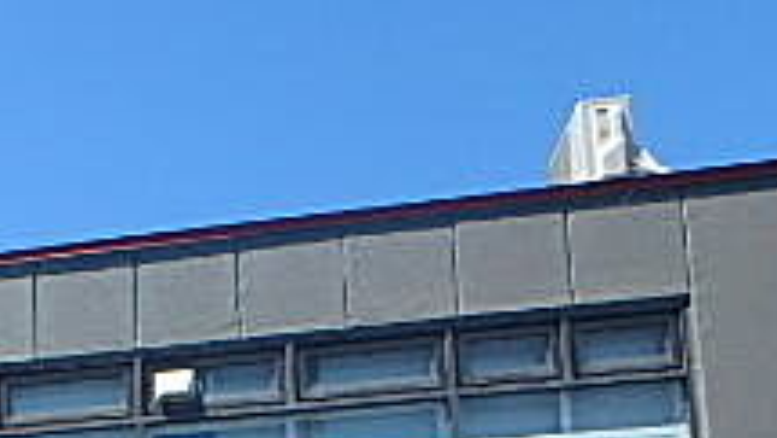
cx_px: -177
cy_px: 775
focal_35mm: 68
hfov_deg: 27.0
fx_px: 1401
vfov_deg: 15.4
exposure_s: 1/800
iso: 125
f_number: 3.5
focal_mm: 3.7
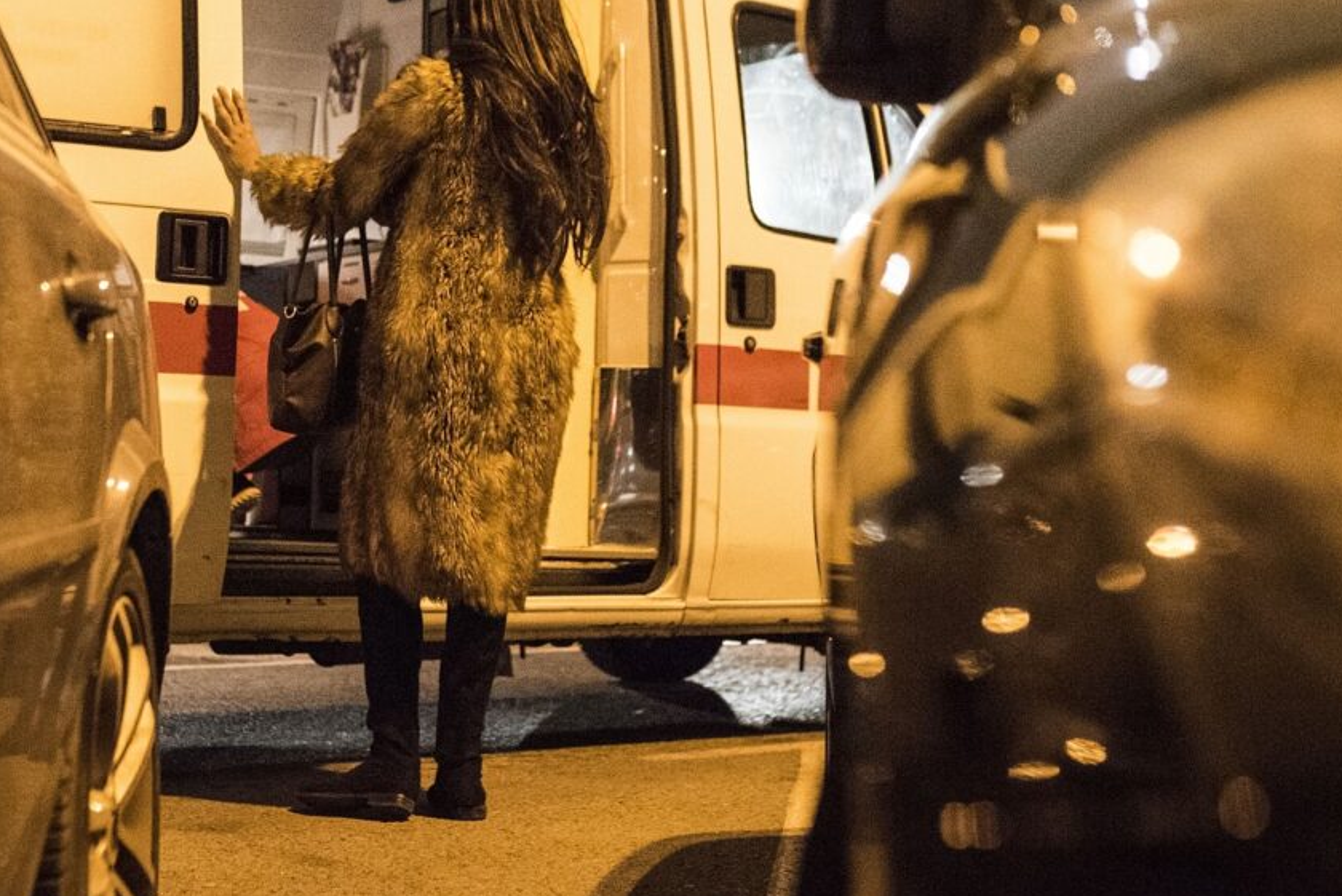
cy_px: 151
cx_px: 482
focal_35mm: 64
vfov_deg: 21.0
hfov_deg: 31.2
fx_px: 2387
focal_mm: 35
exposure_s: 1/125
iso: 12800
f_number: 2.2
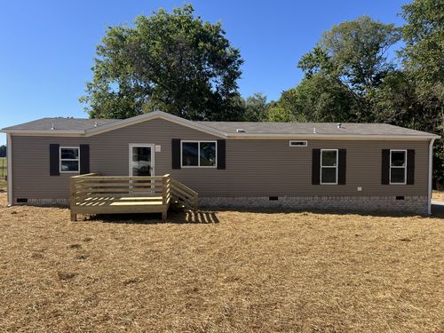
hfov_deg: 67.3
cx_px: 222
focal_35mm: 26
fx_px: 333
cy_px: 166
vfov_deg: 53.1
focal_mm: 5.7
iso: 50
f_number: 1.5
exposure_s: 1/2915
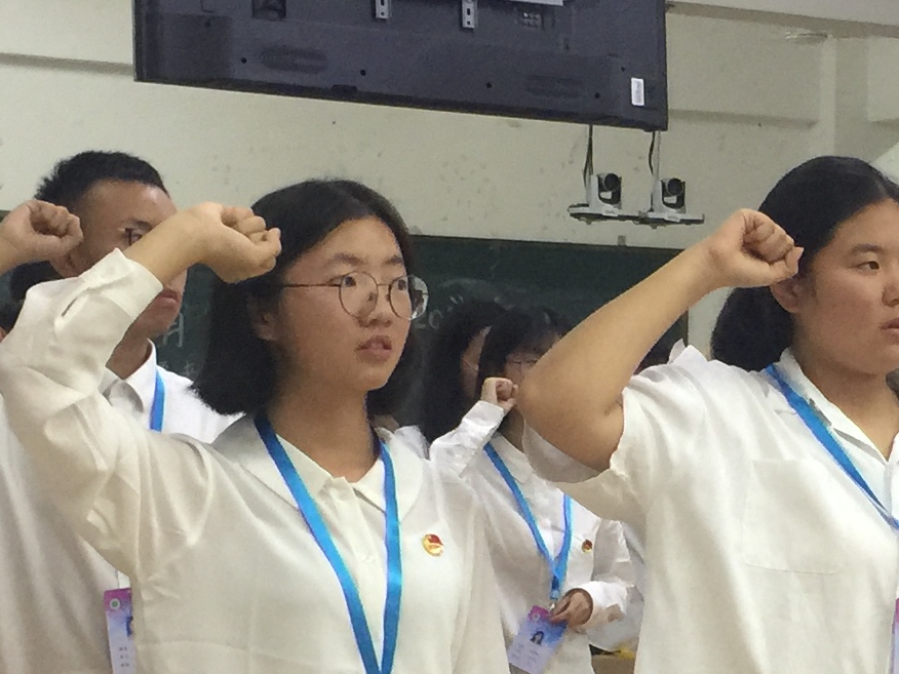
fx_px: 2805
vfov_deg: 13.6
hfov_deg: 17.8
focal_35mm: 108
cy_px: 587
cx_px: 865
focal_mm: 4.15
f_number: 2.2
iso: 100
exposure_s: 1/17
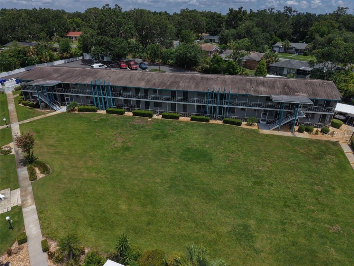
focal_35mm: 24
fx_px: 245
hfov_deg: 71.6
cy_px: 133
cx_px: 177
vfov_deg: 56.8
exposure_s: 1/8000
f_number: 1.8
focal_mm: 8.67
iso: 110
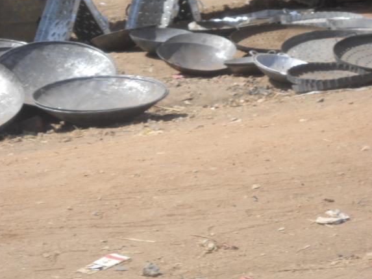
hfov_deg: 12.2
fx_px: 1741
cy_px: 146
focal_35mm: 162
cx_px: 170
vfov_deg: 9.2
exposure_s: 1/201
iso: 64
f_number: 6.7
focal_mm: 24.03
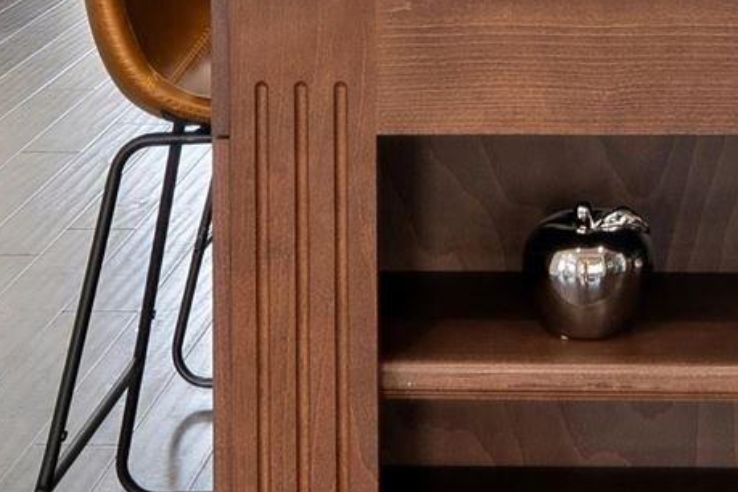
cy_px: -455
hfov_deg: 18.1
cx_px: 855
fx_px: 2207
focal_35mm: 108
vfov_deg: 11.6
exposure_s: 1/6
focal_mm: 16.1
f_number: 9
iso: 100
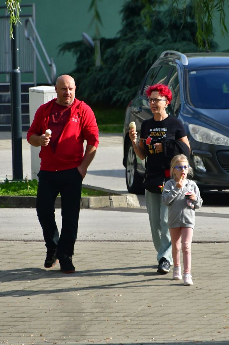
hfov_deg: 3.0
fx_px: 4303
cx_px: 114
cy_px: 172
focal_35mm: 450
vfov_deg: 4.6
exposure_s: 1/5000
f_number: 6.3
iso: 1000
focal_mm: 300
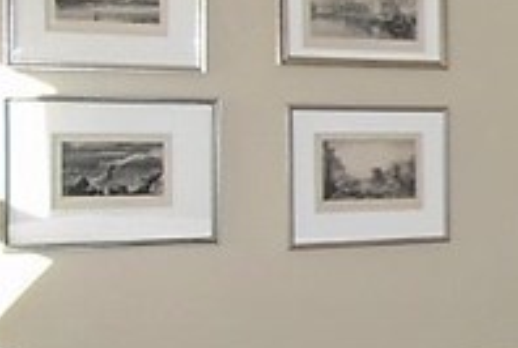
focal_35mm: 82
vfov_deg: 16.7
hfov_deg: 18.6
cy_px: 137
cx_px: 956
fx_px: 1183
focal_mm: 10
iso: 400
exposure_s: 1/200
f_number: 5.6
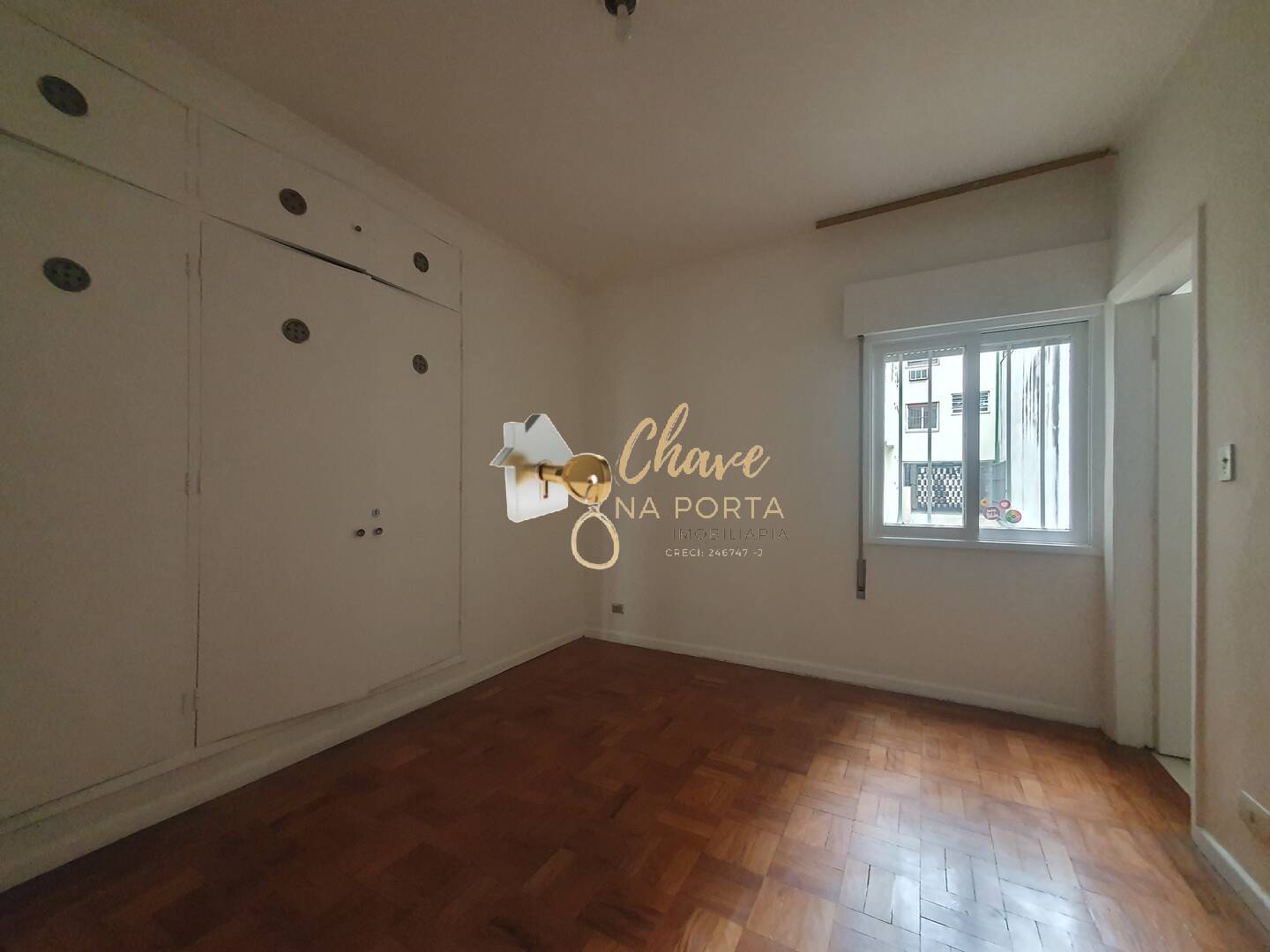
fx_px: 477
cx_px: 635
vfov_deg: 89.9
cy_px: 476
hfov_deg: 106.2
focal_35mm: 13
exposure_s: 1/30
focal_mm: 1.8
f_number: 2.2
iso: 640
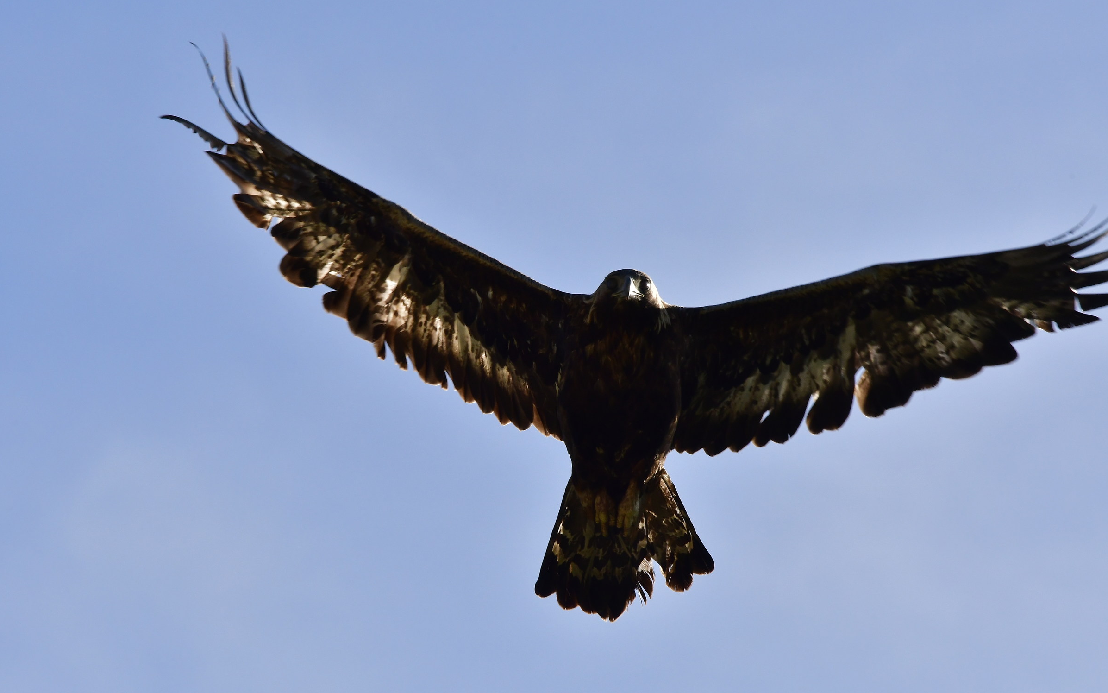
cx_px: 554
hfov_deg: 4.6
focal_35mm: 460
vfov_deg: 2.9
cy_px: 350
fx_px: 13891
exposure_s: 1/500
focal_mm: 300
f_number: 20
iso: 800
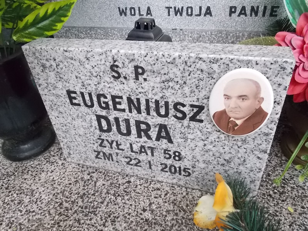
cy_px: 116
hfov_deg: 67.3
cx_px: 154
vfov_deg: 53.1
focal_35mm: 26
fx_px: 231
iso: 400
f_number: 8
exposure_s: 1/100
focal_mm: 4.6
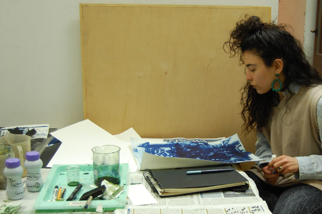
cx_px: 218
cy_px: 136
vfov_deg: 23.3
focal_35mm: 58
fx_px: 518
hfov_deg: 34.2
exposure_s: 1/20
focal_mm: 26
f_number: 4.2
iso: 800
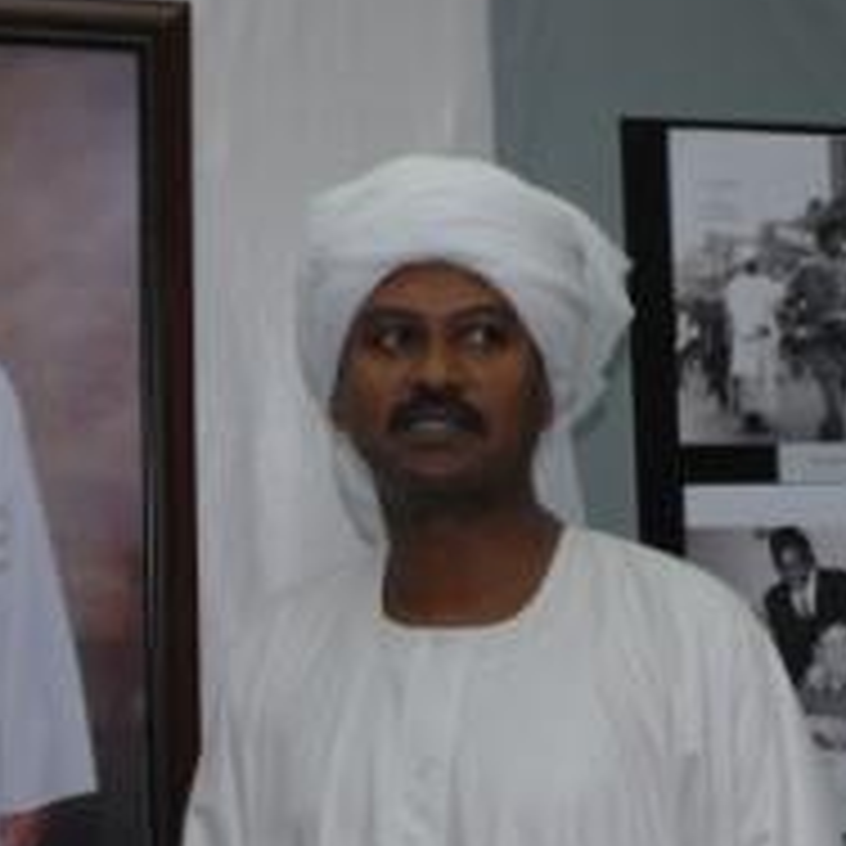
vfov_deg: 18.4
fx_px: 2599
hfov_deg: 18.5
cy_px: 598
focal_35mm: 94
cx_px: 518
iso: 800
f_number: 6.7
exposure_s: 1/60
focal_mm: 31
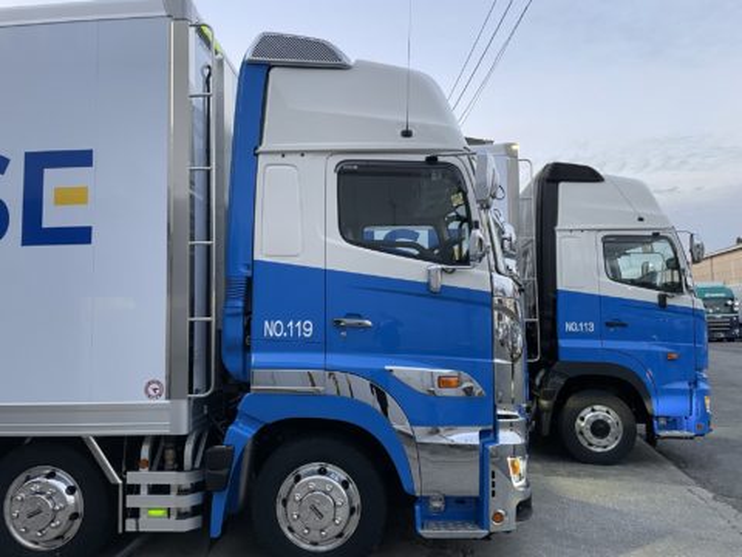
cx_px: 371
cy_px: 278
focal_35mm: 26
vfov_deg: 53.1
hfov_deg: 67.3
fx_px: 557
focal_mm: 4.2
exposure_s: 1/60
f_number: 1.6
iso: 200
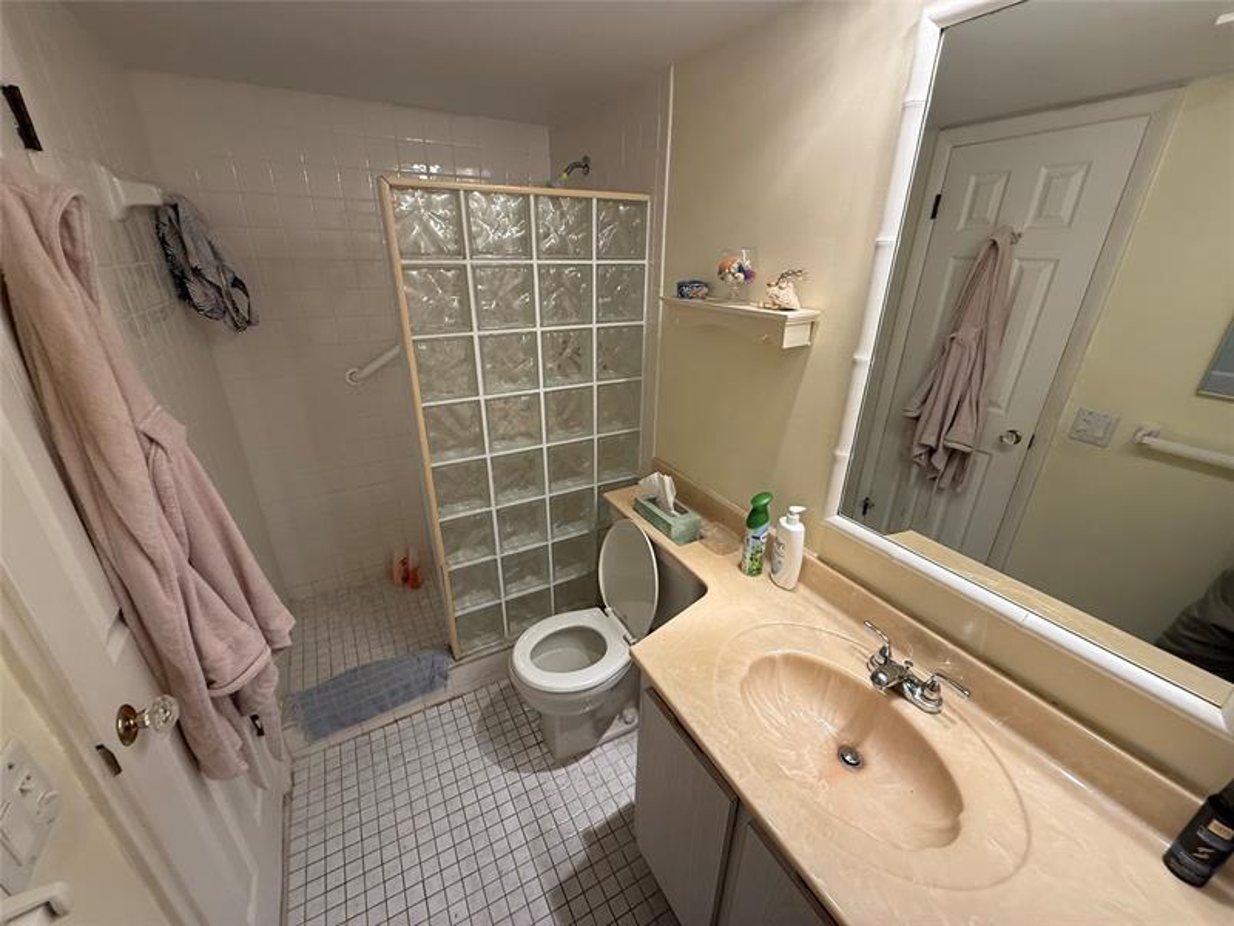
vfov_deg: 85.7
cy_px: 463
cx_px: 617
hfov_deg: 102.1
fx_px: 499
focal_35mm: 14
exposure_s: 1/120
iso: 200
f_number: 2.2
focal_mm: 2.22
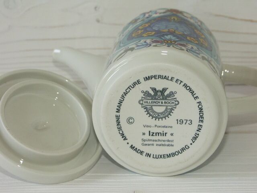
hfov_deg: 21.1
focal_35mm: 93
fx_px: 690
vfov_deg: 15.9
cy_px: 96
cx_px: 128
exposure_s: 1/100
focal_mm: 23.13
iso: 100
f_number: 4.5
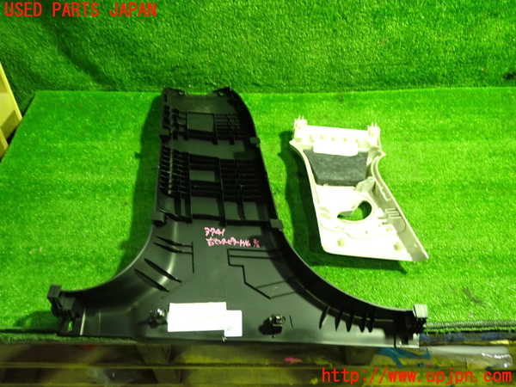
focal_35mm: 30
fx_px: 447
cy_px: 194
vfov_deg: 46.8
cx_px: 258
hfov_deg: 60.0
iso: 640
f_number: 2.3
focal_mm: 5.4
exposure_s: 1/30
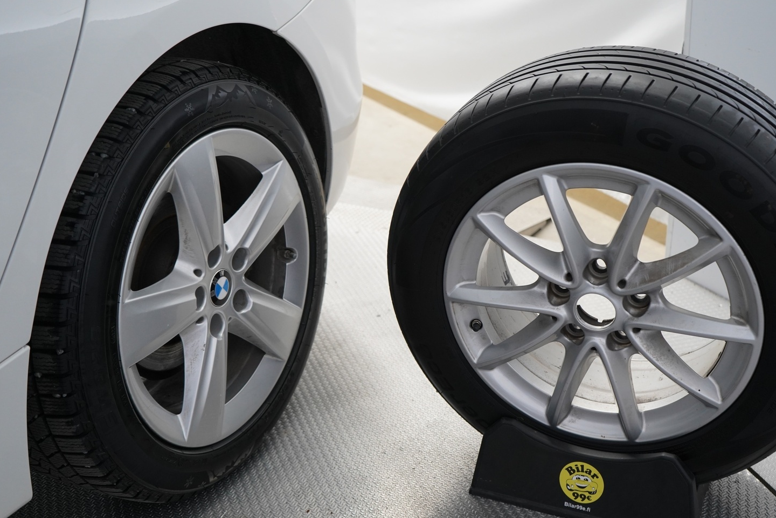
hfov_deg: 43.6
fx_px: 970
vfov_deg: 29.8
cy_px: 283
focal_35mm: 45
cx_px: 418
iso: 1250
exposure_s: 1/60
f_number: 4
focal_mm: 40
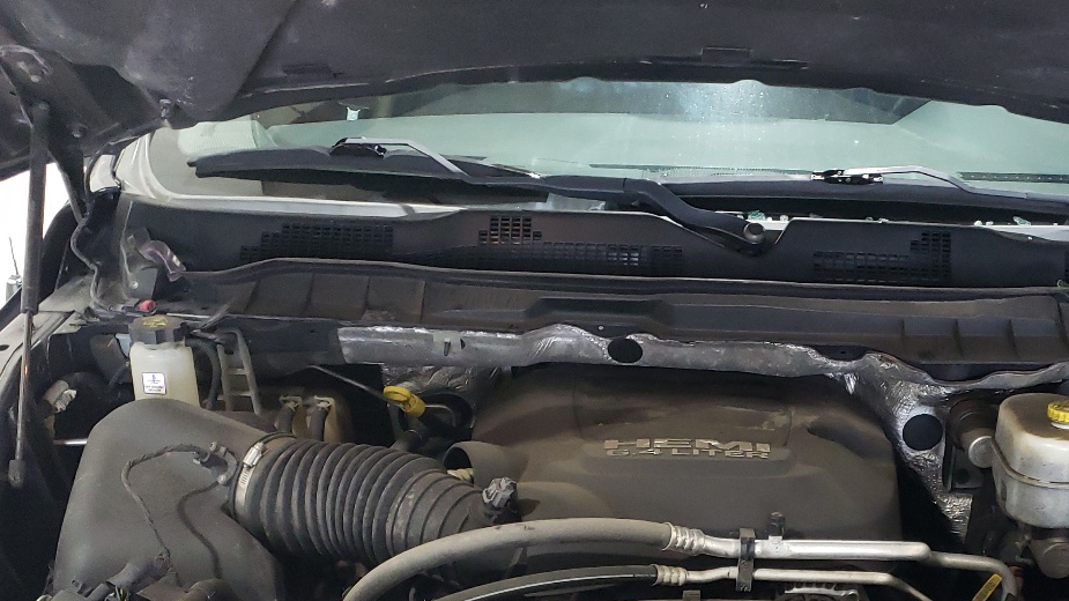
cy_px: 593
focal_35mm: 49
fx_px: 1389
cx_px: 696
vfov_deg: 23.5
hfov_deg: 41.7
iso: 265
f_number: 1.5
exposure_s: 1/60.2
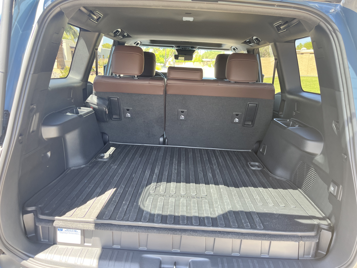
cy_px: 134
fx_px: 268
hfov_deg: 67.3
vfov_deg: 53.1
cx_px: 178
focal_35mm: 26
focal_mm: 5.1
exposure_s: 1/128
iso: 64
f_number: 1.6
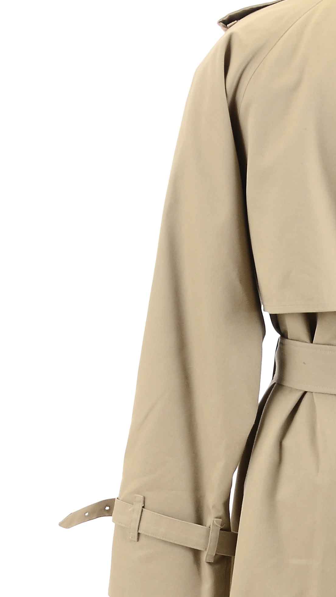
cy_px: 556
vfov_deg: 13.5
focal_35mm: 158
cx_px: 390
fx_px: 2503
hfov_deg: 7.6
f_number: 7.1
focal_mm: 40
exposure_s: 1/80
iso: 160
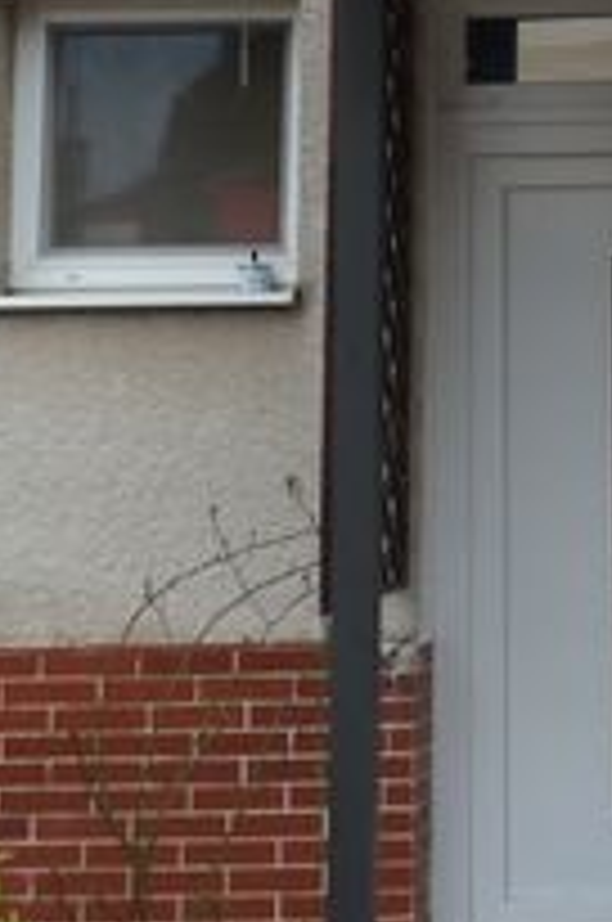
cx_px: 896
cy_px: 0
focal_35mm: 112
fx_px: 2865
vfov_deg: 17.8
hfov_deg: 11.7
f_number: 3.4
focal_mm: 4.7
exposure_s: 1/30
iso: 80
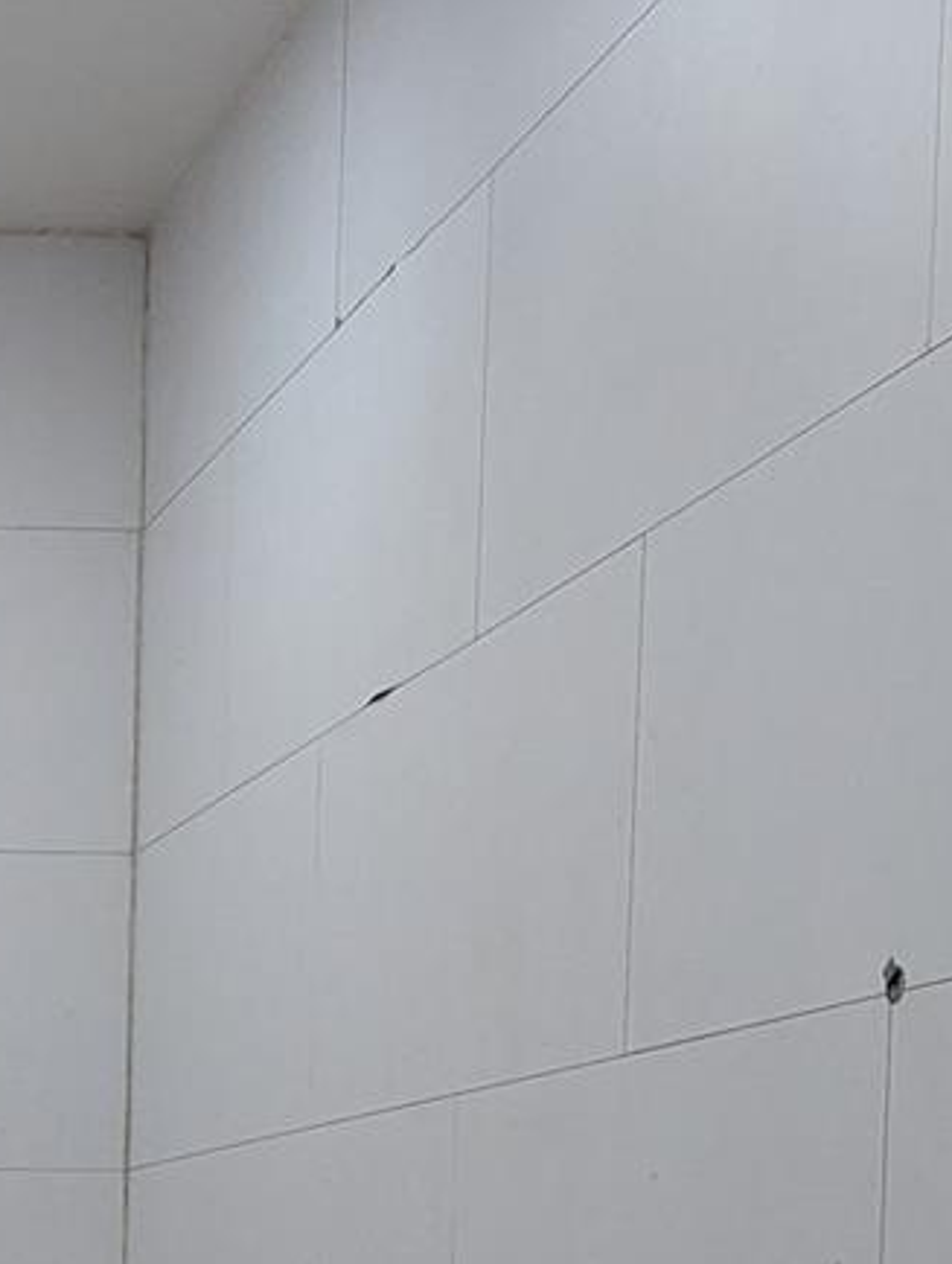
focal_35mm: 85
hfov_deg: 16.0
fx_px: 3108
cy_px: 1625
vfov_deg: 21.0
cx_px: -453
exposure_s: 1/357
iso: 656
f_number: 1.85
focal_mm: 6.81
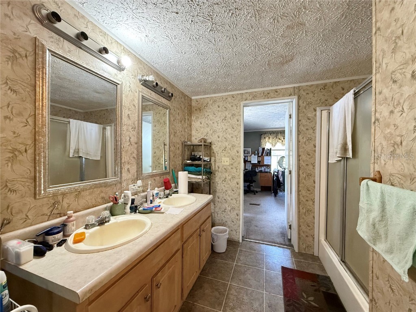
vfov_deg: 85.7
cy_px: 156
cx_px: 208
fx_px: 168
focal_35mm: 14
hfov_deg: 102.1
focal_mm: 2.22
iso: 640
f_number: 2.2
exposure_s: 1/60
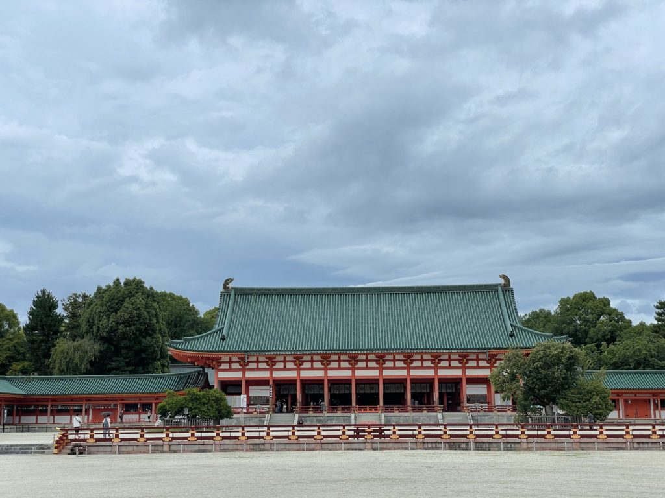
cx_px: 332
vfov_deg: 28.0
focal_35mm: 52
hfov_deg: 36.8
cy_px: 249
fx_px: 999
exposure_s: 1/705
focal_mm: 6
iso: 25
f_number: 2
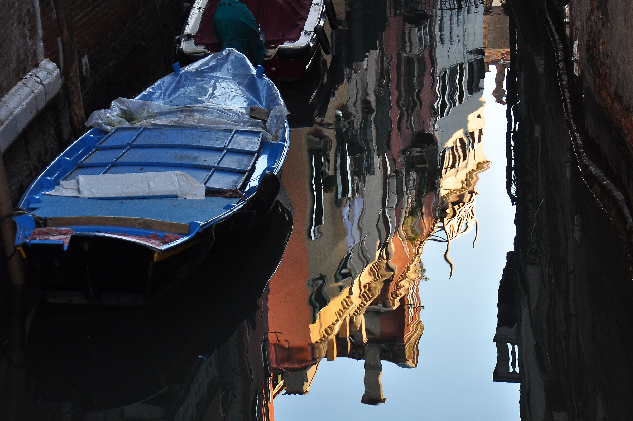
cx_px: 316
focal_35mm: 117
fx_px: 2055
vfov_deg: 11.7
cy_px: 210
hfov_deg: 17.5
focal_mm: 78
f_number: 5.3
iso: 500
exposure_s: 1/200
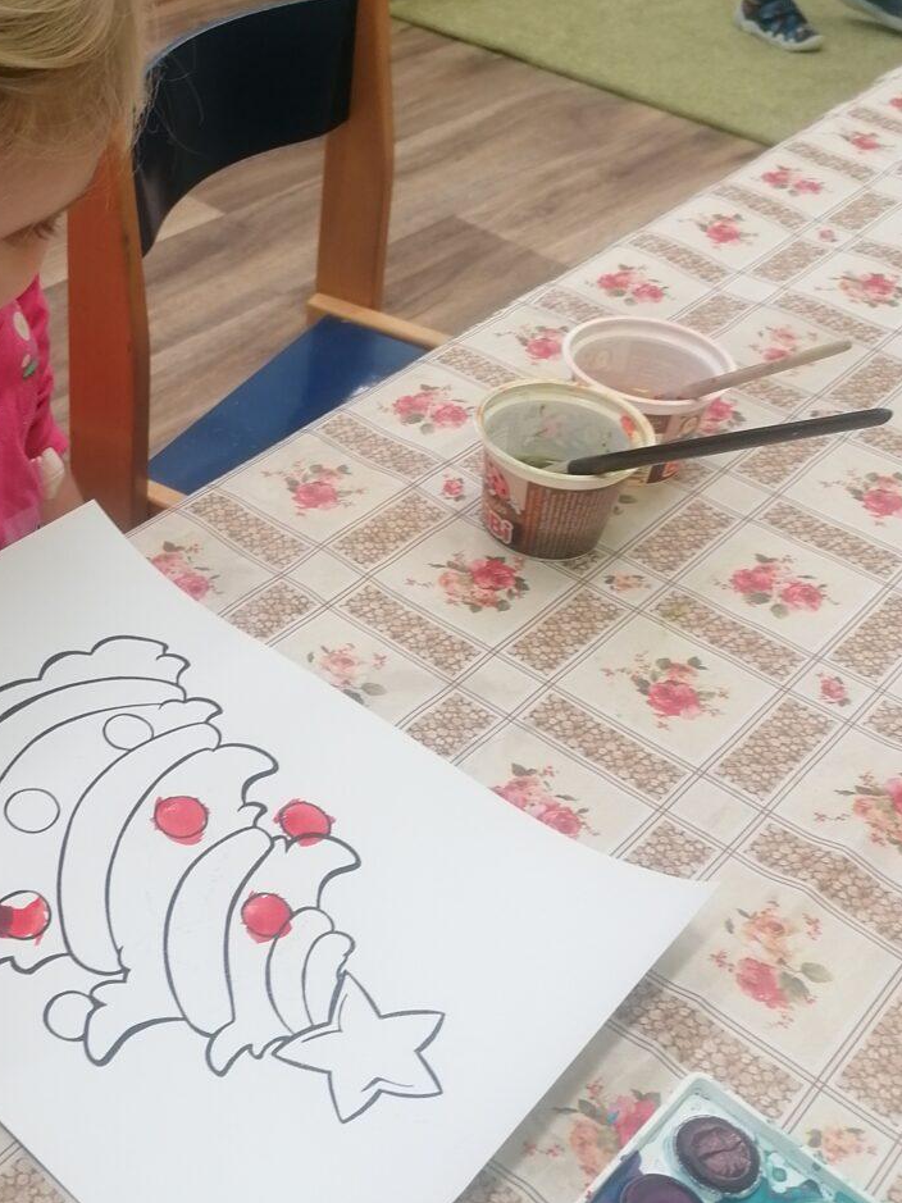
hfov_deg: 30.5
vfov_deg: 41.1
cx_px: 136
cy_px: 509
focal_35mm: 46
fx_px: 1599
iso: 100
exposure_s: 1/50
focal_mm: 4.75
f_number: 1.8
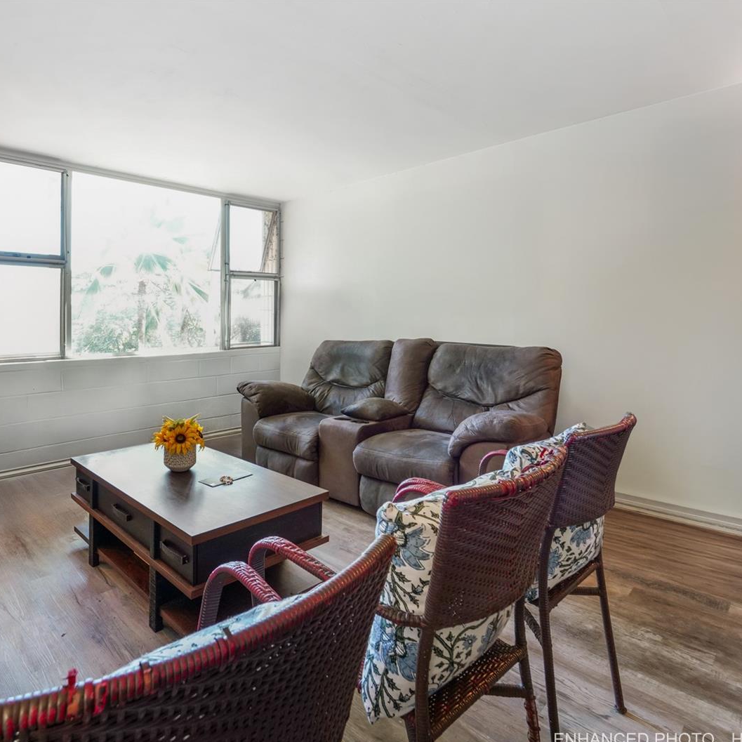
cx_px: 274
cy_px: 372
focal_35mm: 18
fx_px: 437
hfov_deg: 79.1
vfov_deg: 80.7
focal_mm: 14
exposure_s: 1/15
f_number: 9
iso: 800
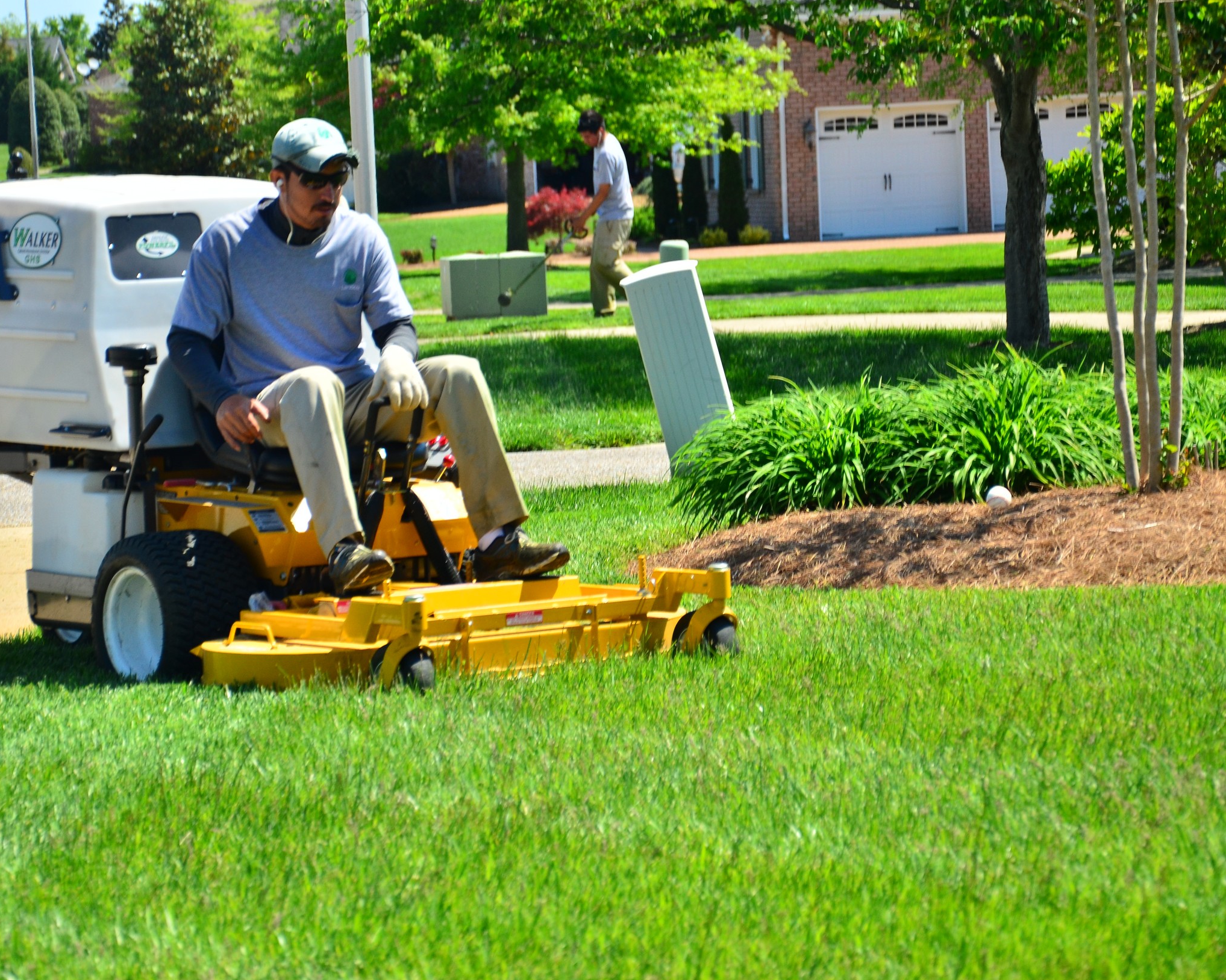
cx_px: 604
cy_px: 490
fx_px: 5246
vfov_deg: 10.7
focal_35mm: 145
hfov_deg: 13.3
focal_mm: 85
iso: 320
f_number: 5.6
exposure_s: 1/400
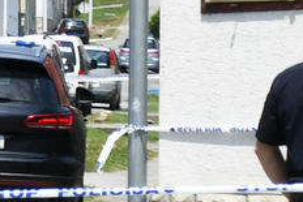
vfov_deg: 3.1
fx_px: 3706
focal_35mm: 440
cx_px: -328
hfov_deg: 4.6
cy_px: 73
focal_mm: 42
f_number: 4.5
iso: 400
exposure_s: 1/3200
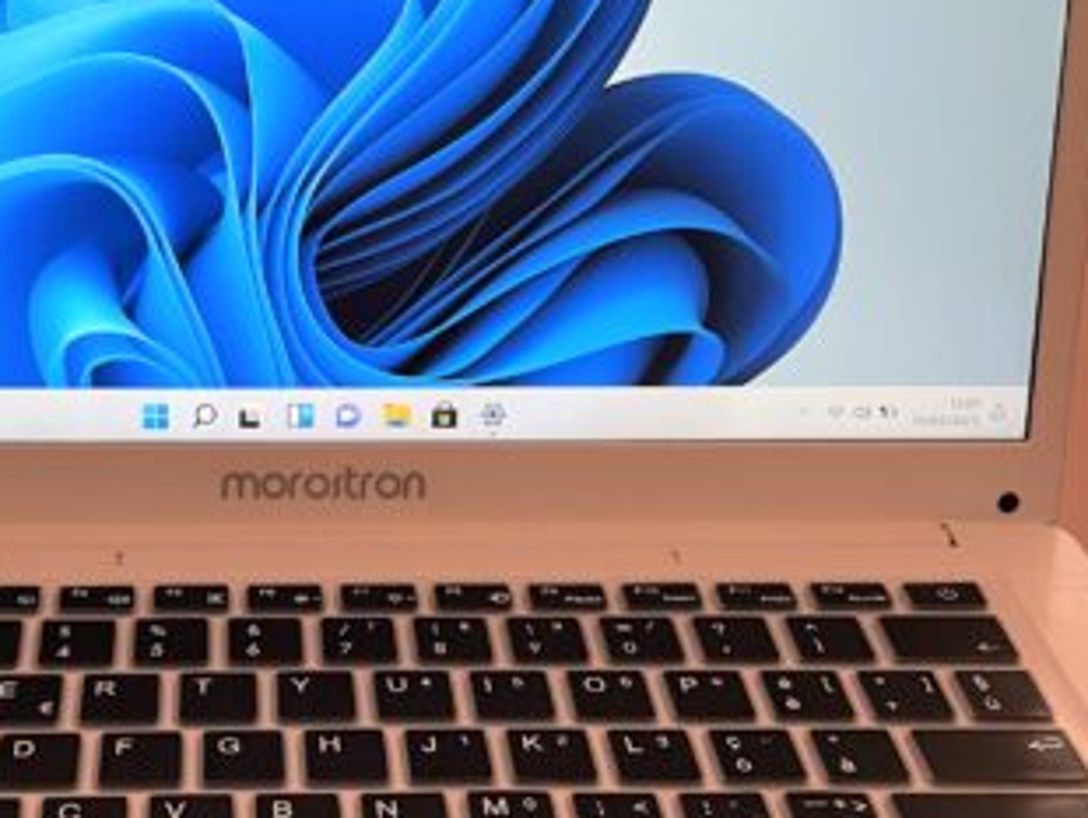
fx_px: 1353
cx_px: 267
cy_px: 490
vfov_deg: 33.5
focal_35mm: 43
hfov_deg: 42.4
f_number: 1.6
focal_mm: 5.1
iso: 125
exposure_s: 1/81
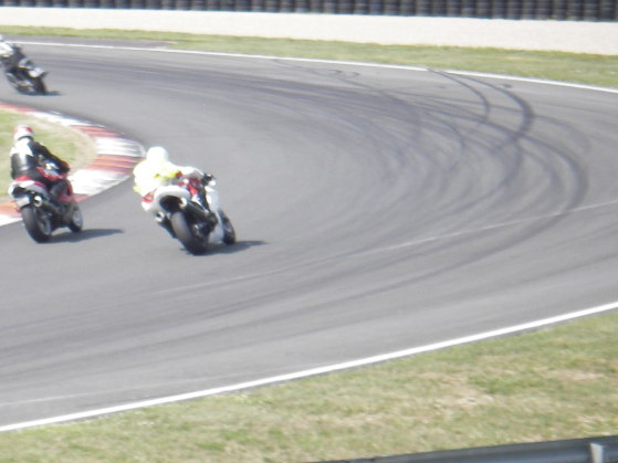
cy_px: 159
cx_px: 71
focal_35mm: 209
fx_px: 3730
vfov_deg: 7.1
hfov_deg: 9.4
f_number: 4
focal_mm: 18.9
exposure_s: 1/200
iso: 50
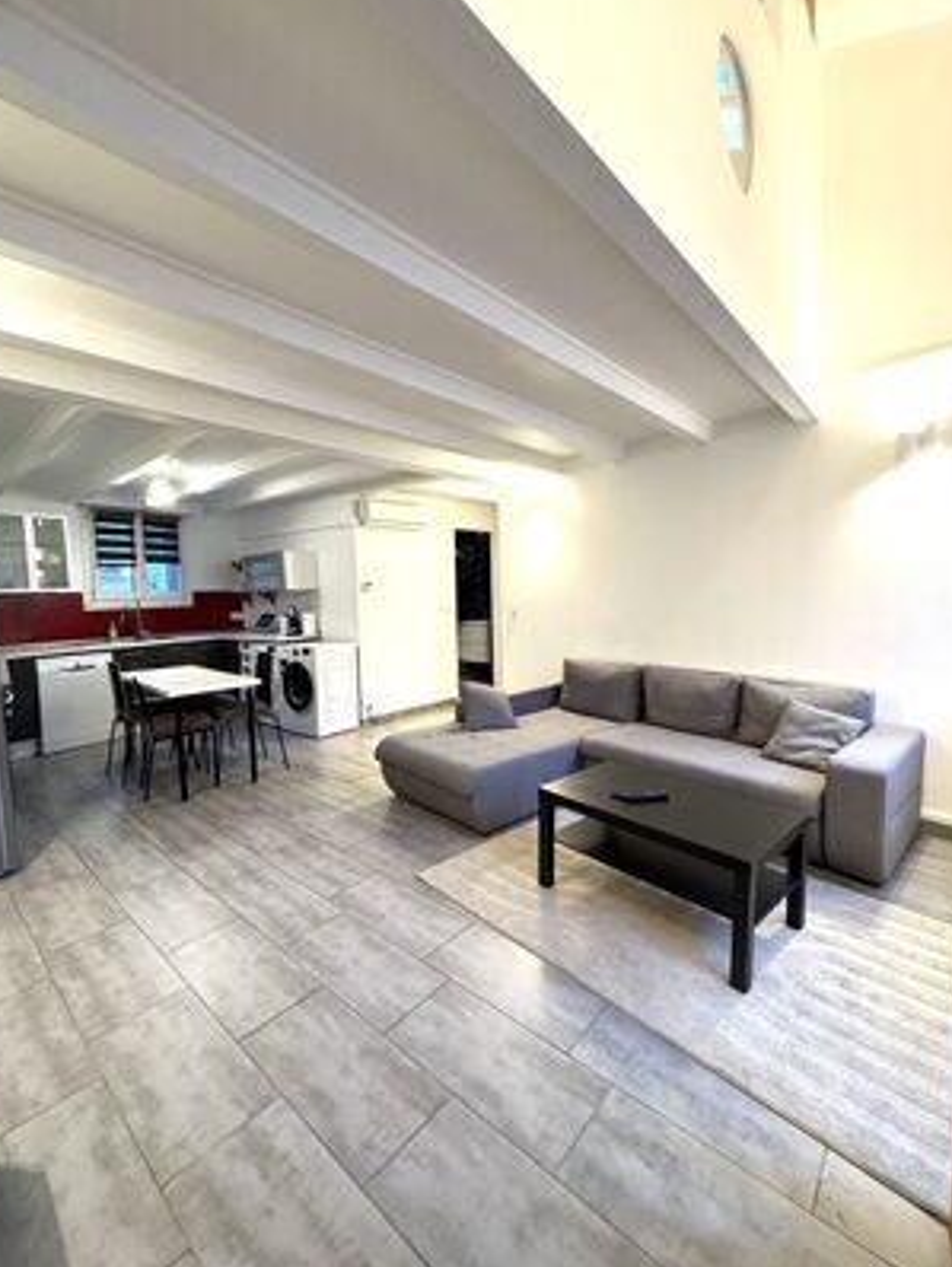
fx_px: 549
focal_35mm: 15
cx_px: 462
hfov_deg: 81.8
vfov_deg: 98.1
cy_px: 629
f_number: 2.2
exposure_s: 1/100
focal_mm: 2.22
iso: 250
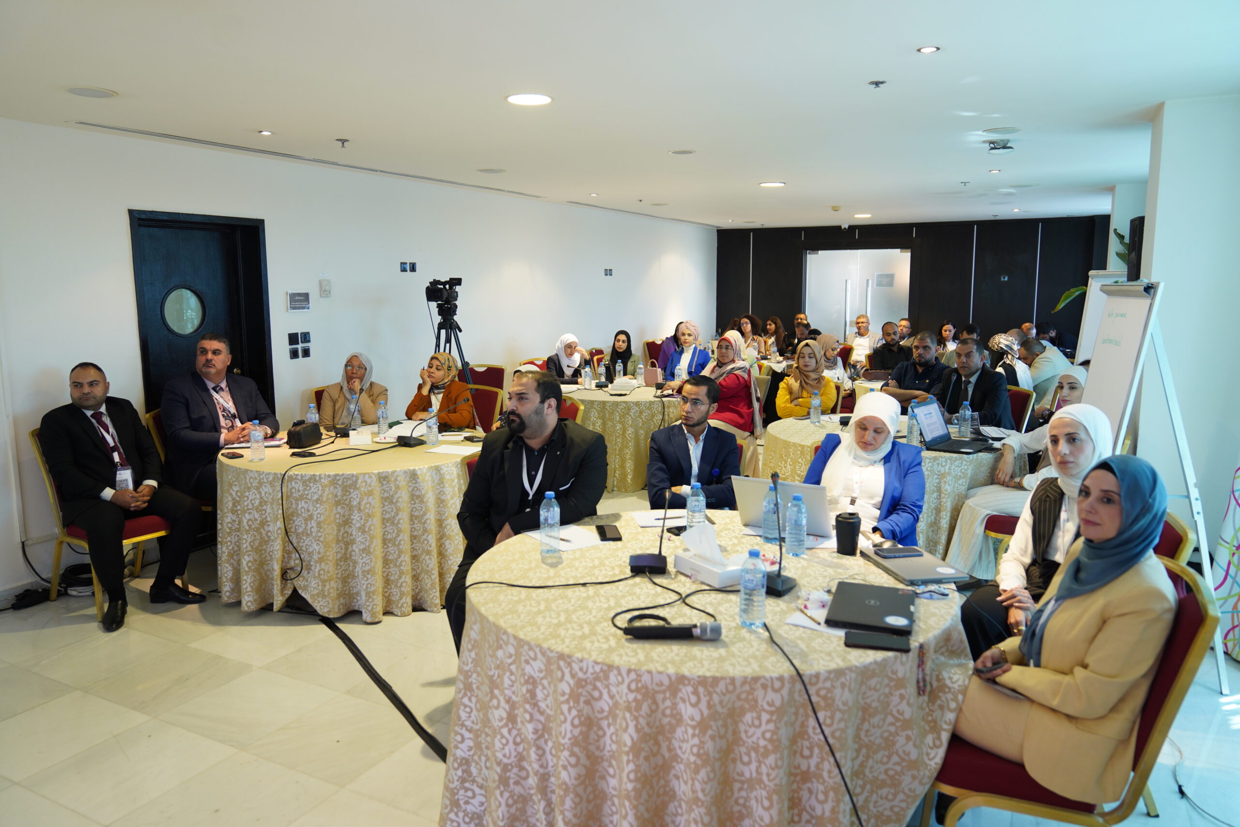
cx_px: 620
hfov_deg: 73.7
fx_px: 827
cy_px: 414
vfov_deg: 53.1
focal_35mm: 24
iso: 640
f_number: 2.8
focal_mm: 24
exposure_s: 1/50
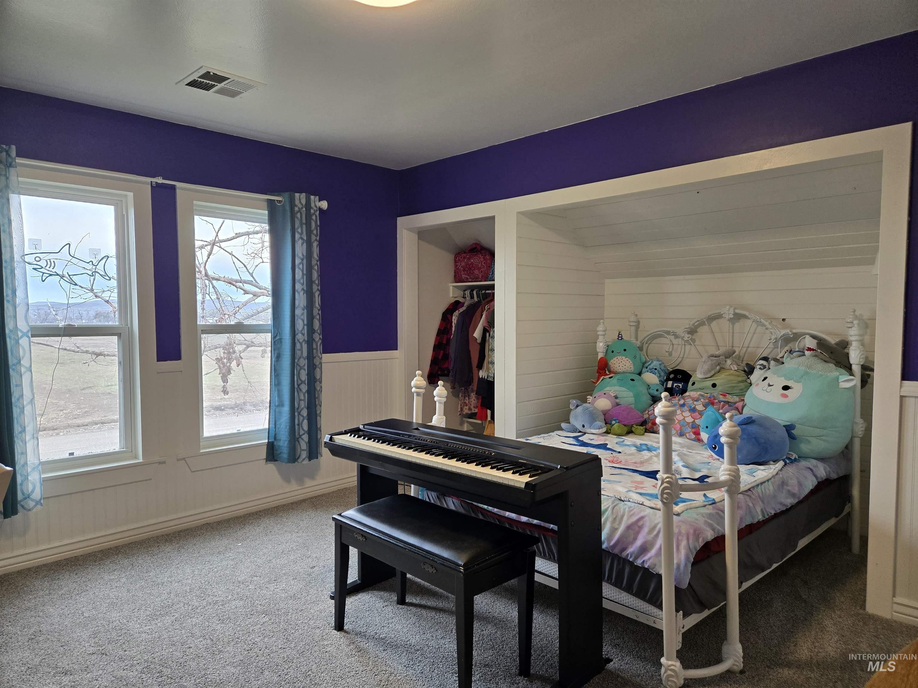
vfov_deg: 58.9
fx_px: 610
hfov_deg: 73.9
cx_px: 459
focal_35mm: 23
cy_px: 344
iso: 160
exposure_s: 1/120
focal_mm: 5.4
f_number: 1.8
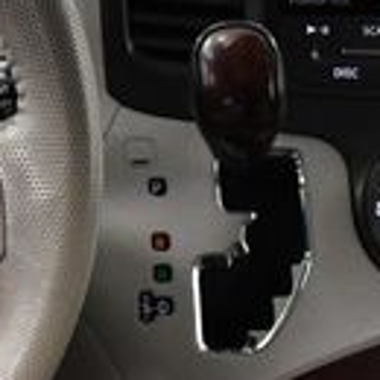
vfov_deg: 11.6
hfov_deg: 10.7
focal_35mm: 151
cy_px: 126
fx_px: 1875
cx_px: -357
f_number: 3.5
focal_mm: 18
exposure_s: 1/125
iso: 2200
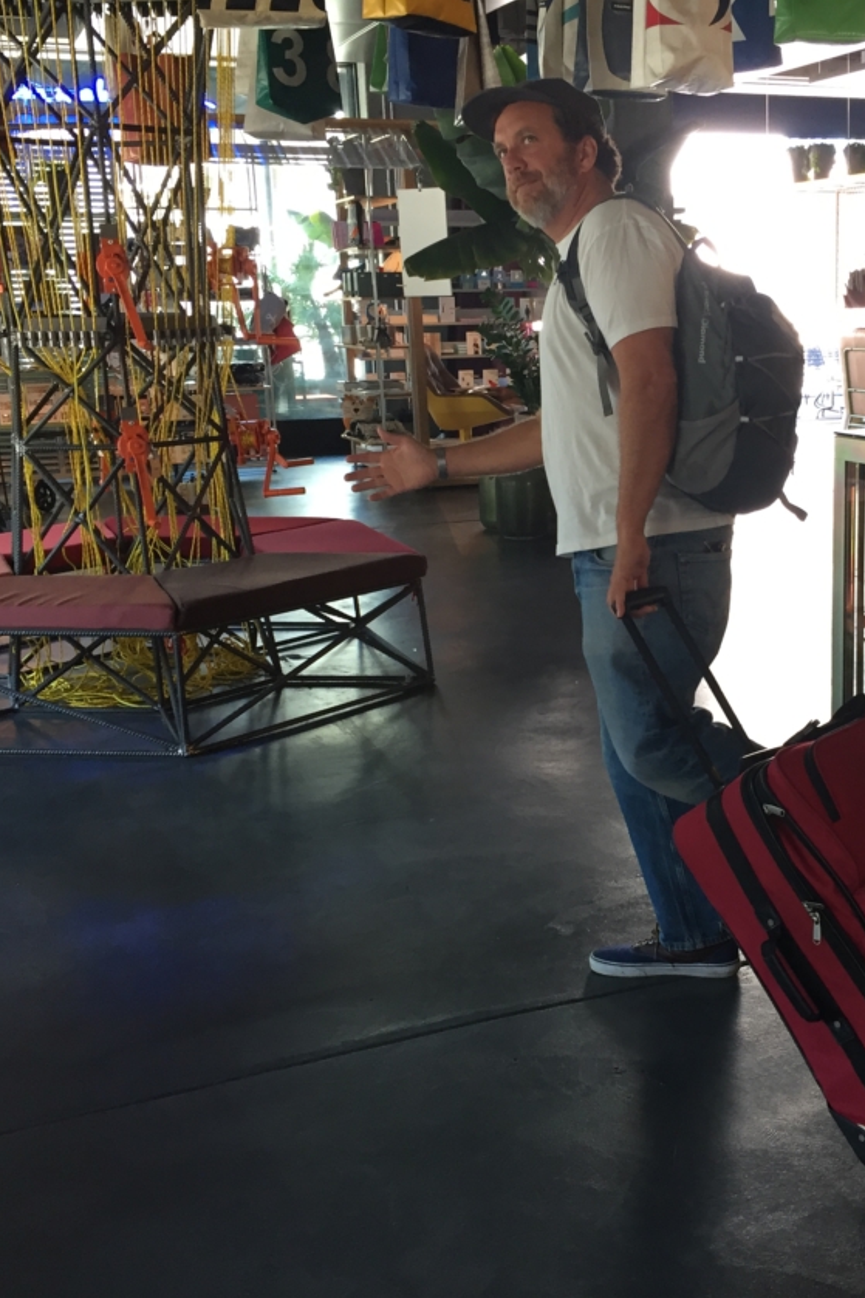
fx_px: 1478
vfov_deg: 47.4
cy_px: 652
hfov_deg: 32.0
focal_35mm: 41
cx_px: 659
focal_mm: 4.15
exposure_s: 1/33
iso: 80
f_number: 2.2
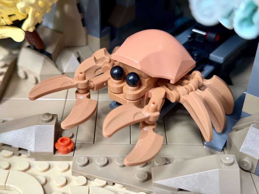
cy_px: 97
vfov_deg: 30.3
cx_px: 130
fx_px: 359
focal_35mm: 48
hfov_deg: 39.7
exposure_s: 1/60
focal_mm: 6.76
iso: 200
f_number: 1.78
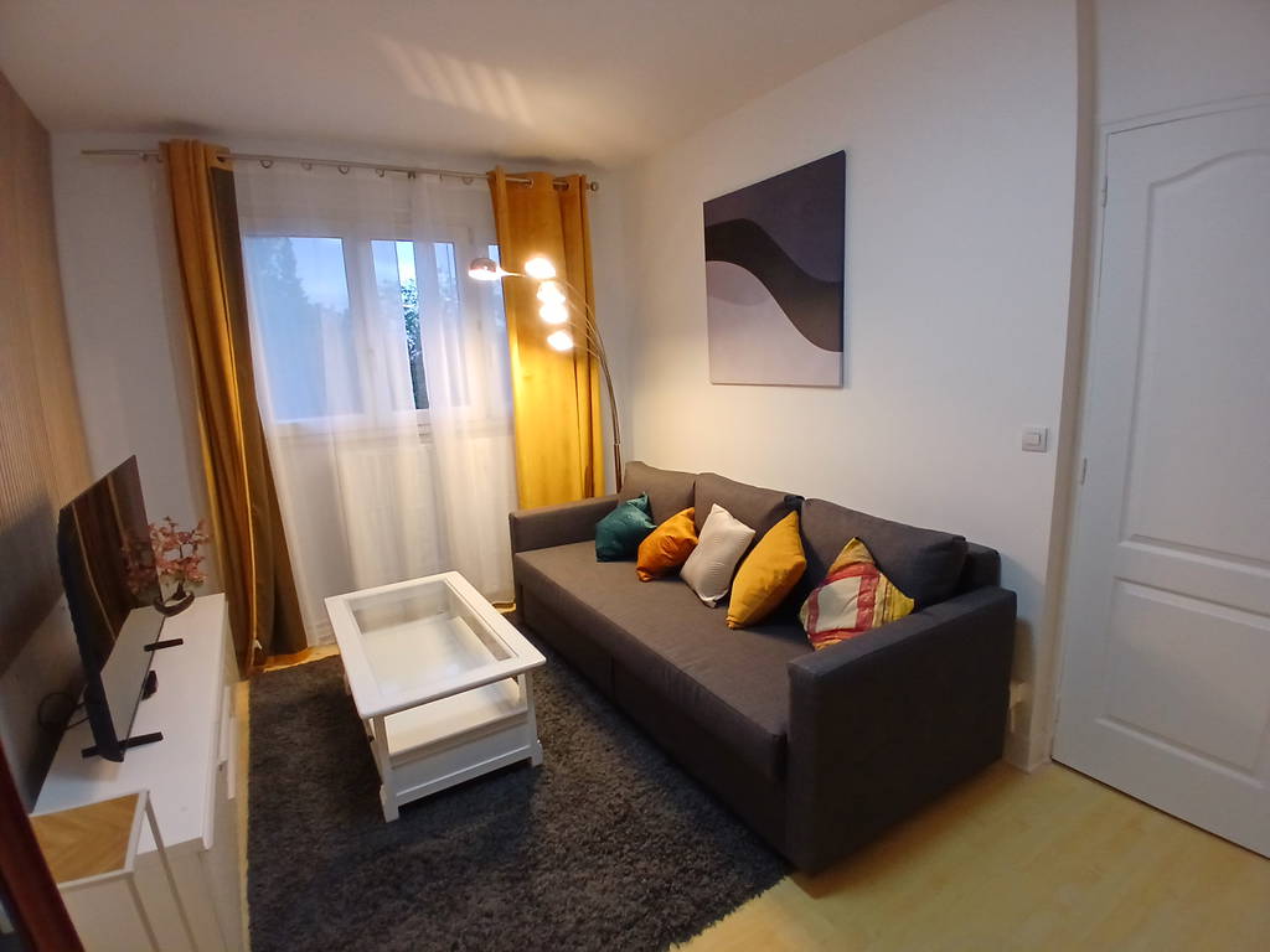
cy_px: 476
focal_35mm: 17
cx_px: 635
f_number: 2.2
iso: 250
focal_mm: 1.4
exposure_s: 1/33.3
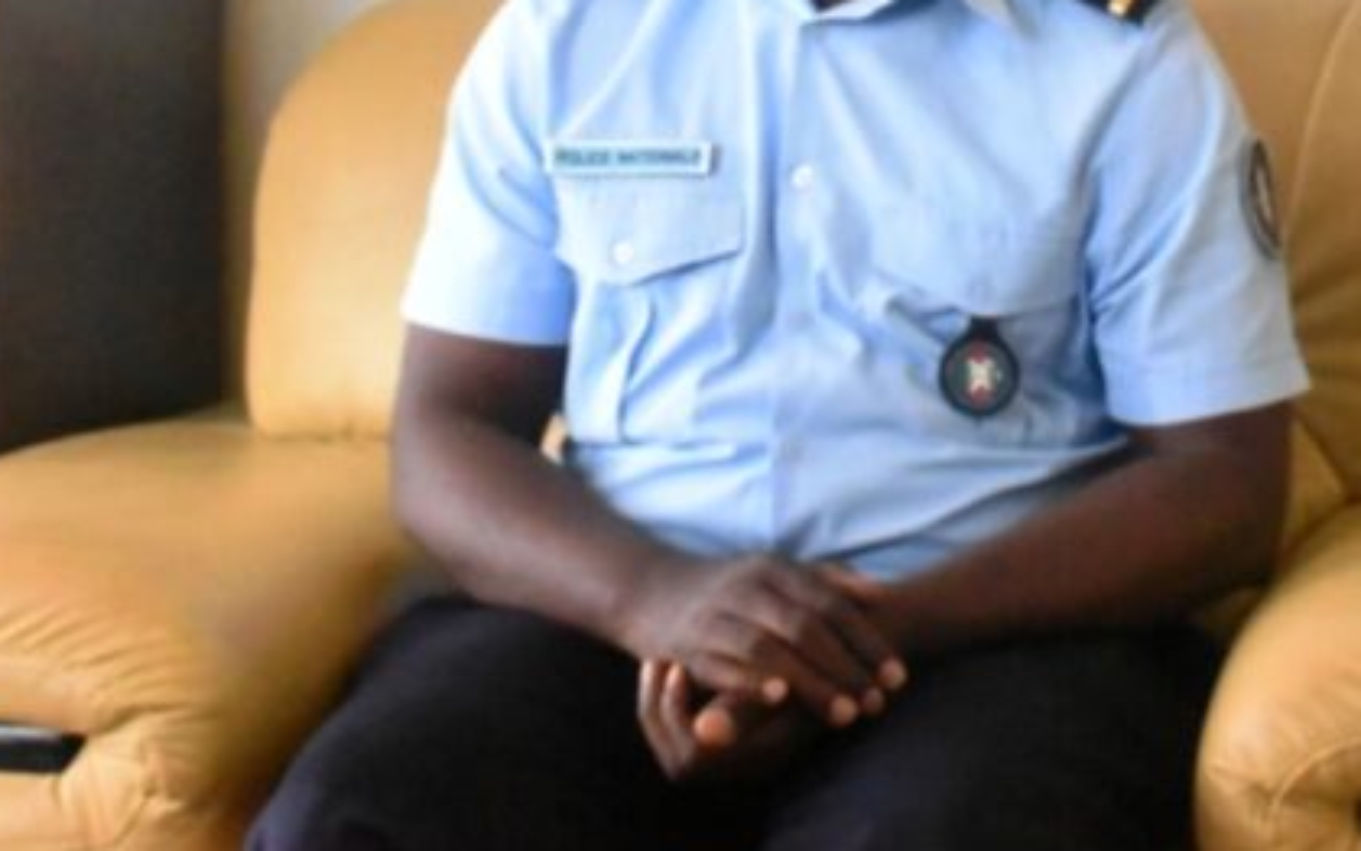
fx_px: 3116
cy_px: 52
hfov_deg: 24.2
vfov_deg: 15.3
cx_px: 1101
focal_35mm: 84
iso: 16000
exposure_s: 1/320
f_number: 9
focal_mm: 30
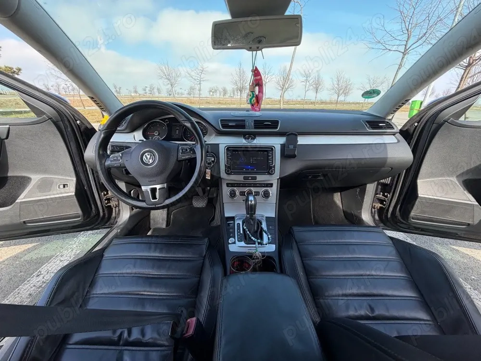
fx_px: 195
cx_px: 240
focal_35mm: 14
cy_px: 180
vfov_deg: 85.7
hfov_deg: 102.1
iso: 50
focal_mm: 2.22
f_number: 2.2
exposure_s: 1/411
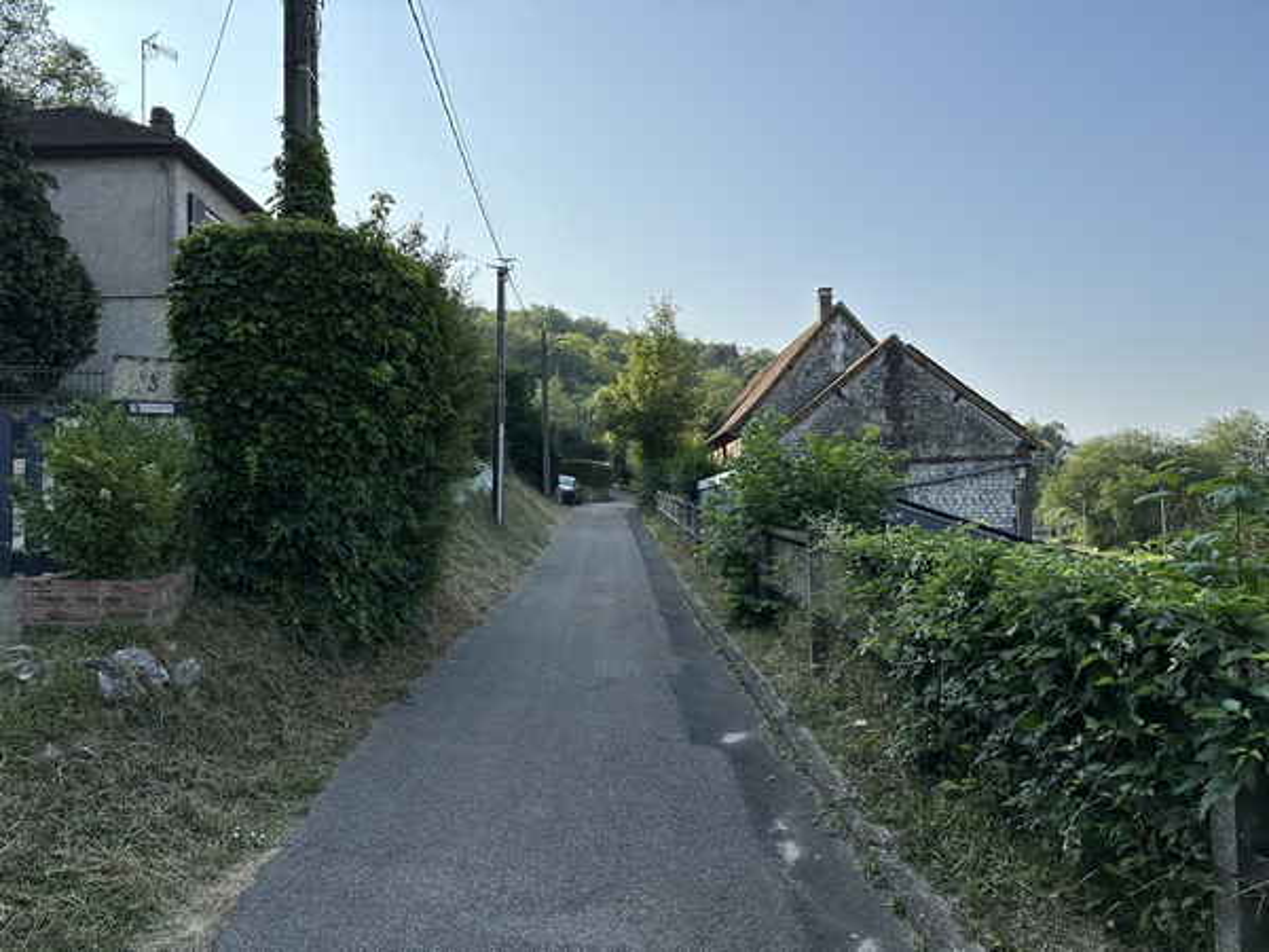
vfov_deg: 56.8
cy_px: 476
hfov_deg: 71.6
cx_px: 634
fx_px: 880
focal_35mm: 24
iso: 80
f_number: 1.78
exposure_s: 1/4348
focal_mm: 6.86
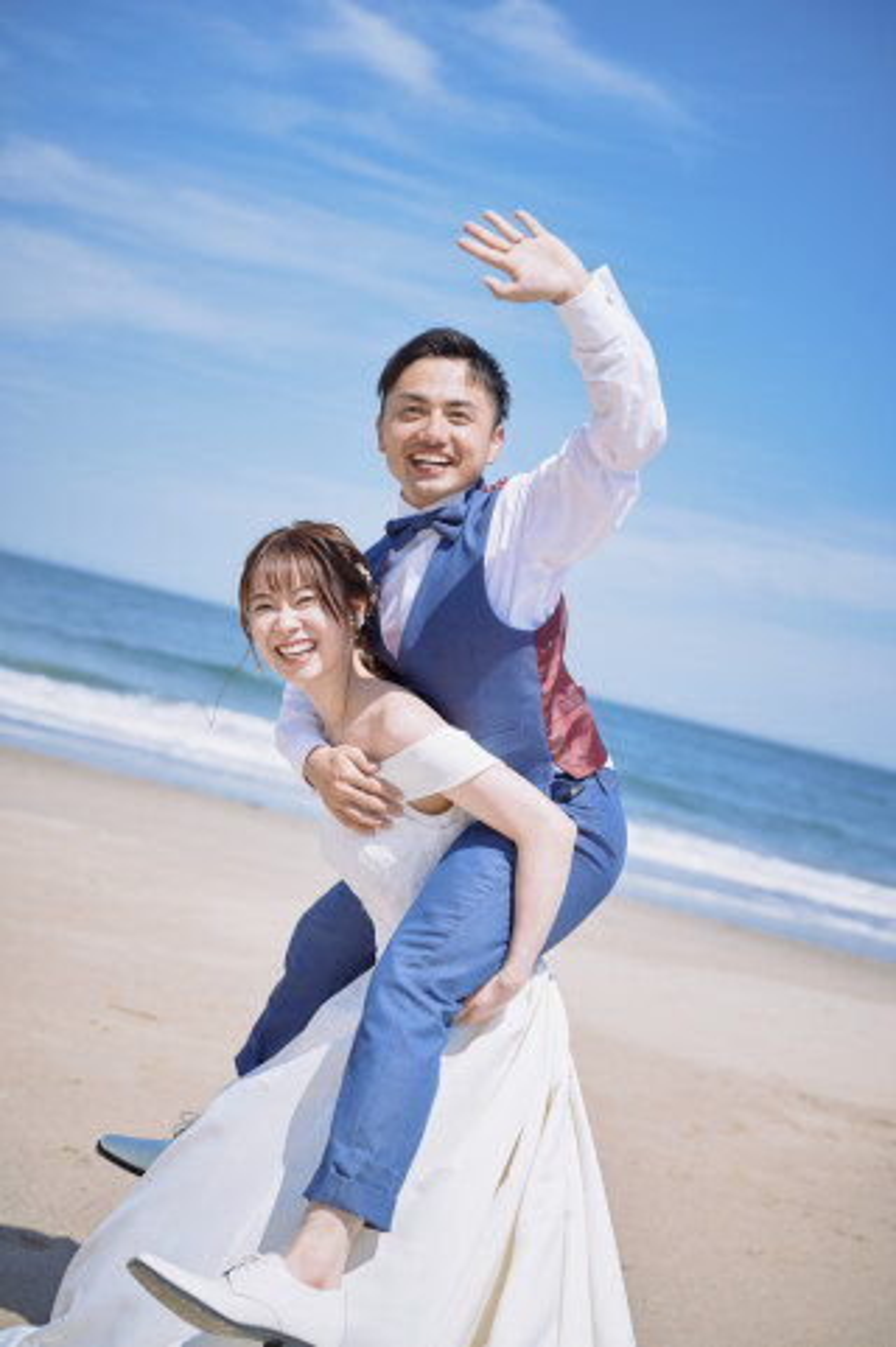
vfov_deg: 39.6
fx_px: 1869
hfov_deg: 27.0
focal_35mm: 50
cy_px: 674
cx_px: 448
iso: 100
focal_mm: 50
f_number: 3.2
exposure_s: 1/1600
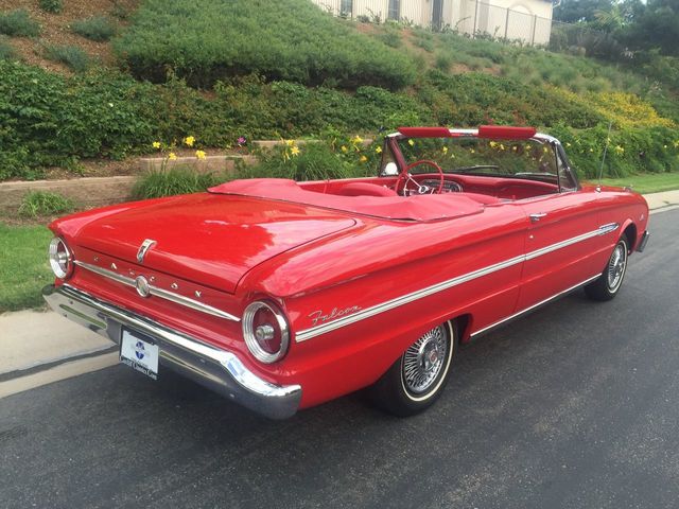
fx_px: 569
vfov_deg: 48.2
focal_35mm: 29
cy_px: 254
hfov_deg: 61.7
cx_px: 340
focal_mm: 4.15
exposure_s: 1/218
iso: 32
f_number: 2.2
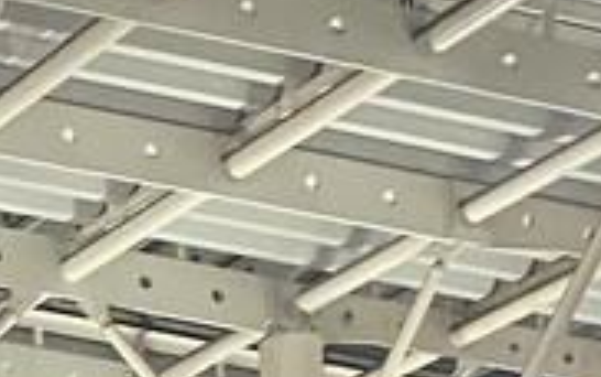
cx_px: -826
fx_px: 2983
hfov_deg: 10.1
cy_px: 1118
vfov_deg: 6.6
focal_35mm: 182
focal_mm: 4.25
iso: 250
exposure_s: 1/50
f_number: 1.8
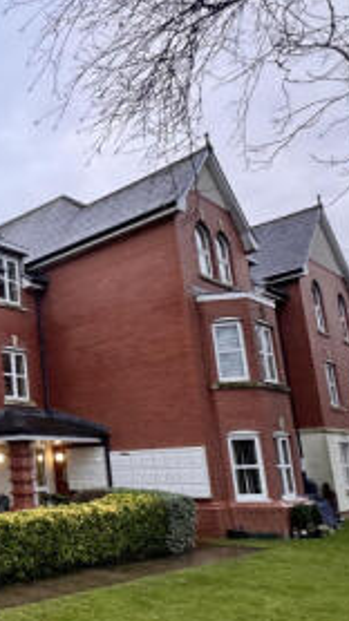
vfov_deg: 60.2
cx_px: -167
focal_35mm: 32
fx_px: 527
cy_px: 392
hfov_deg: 26.8
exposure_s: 1/99
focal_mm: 2.22
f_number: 2.2
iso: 200
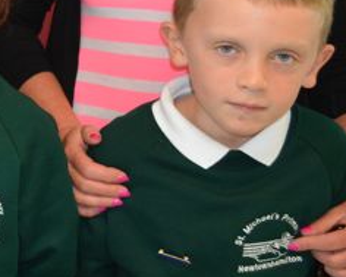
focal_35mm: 119
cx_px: -305
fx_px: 1219
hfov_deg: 14.1
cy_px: -51
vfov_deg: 12.7
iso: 400
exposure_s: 1/60
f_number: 4
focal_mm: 20
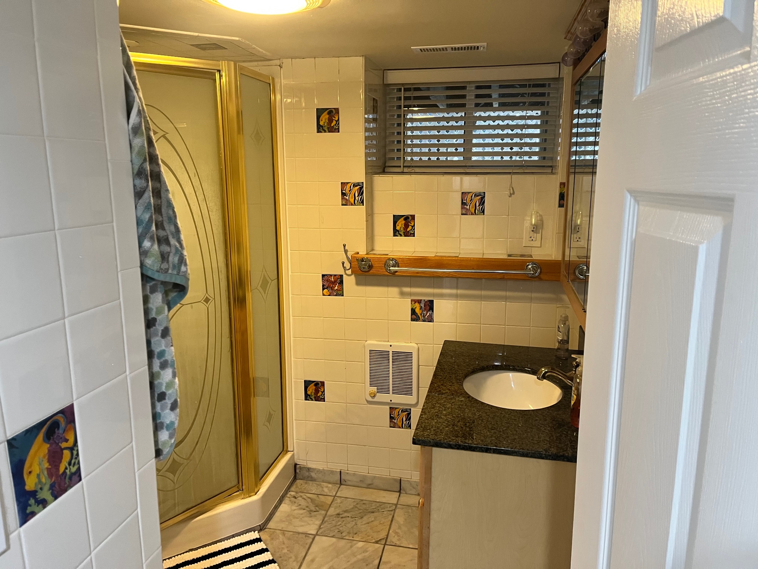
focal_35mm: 26
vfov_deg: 53.1
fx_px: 569
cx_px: 379
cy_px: 284
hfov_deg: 67.3
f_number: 1.6
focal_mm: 5.1
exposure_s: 1/60
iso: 250
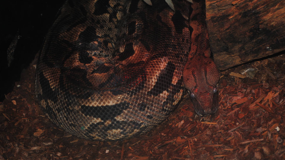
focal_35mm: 88
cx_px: 144
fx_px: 661
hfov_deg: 24.3
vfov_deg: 13.8
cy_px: 78
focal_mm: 55
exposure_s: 1/60
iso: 200
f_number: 4
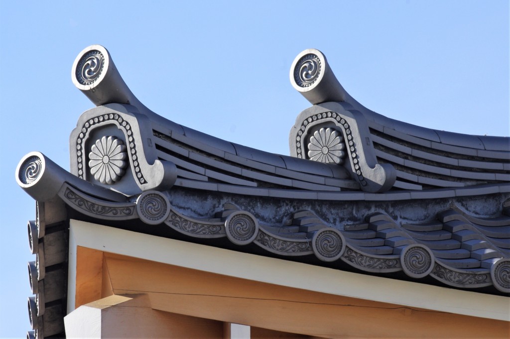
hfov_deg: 8.1
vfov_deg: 5.4
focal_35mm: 255
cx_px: 255
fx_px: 3608
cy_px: 170
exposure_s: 1/400
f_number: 13
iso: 400
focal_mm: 170
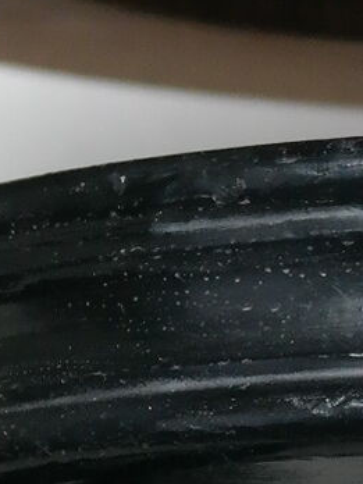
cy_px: 754
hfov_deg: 4.2
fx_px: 4950
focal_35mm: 354
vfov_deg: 5.5
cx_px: 608
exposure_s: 1/50
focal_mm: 28
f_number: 4
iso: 800
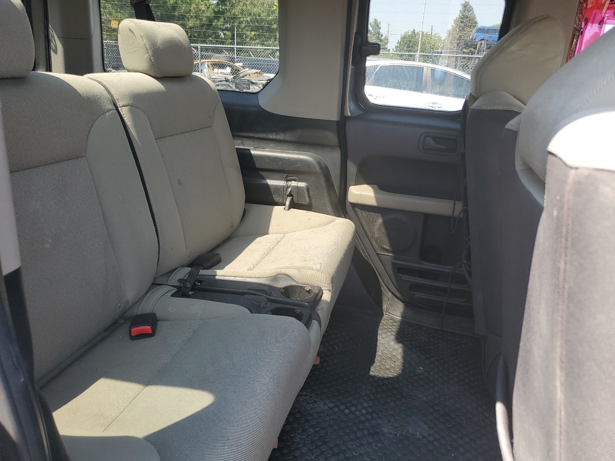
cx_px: 308
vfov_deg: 53.1
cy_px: 230
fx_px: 462
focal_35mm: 26
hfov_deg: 67.3
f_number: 1.5
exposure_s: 1/278
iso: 50
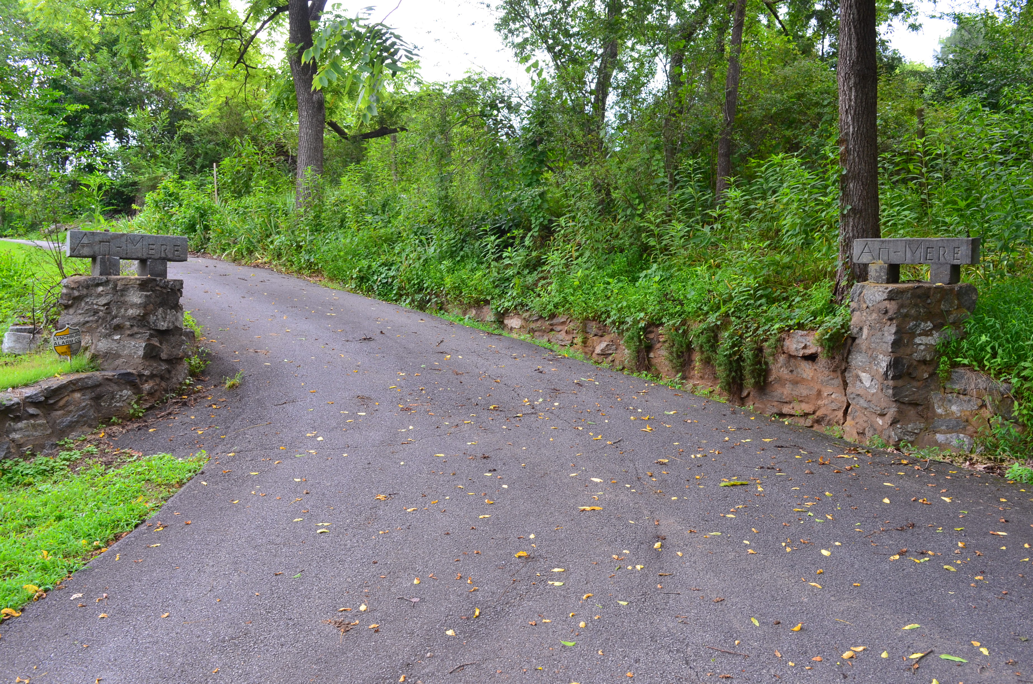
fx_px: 945
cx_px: 516
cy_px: 342
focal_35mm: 33
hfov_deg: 57.3
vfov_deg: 39.8
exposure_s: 1/40
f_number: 9
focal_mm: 22
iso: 400
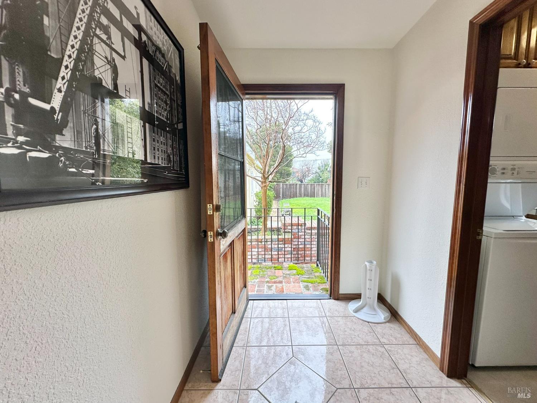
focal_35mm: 14
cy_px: 202
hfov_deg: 102.1
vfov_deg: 85.7
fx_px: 217
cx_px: 268
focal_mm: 2.22
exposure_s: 1/120
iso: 50
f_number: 2.2
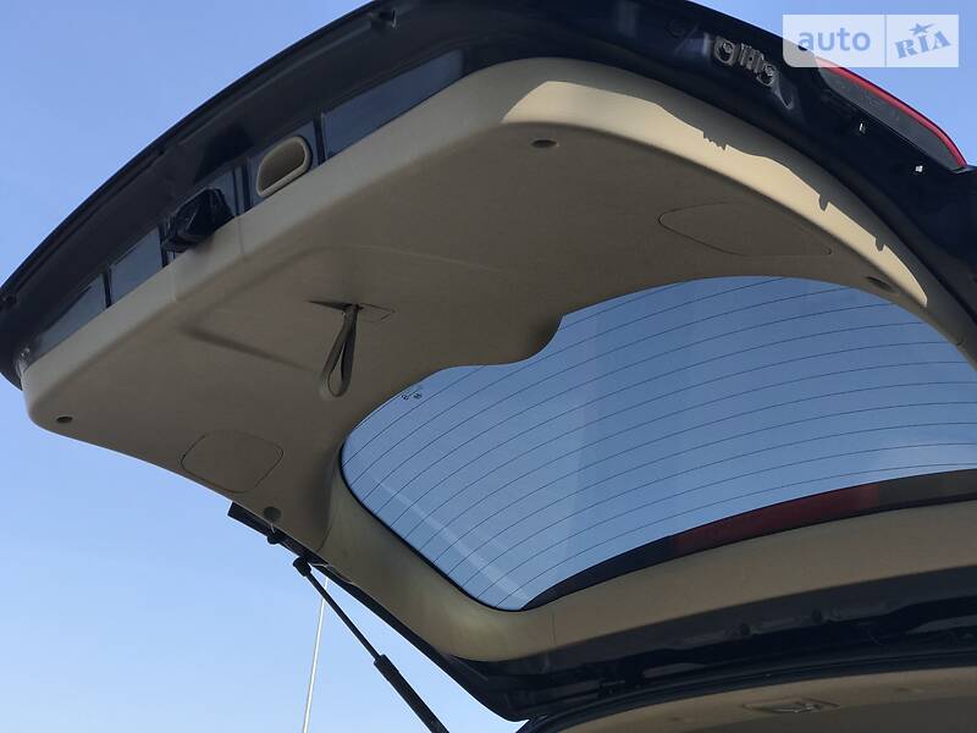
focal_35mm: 57
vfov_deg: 25.7
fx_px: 1609
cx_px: 488
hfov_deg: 33.8
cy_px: 366
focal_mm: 6.6
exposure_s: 1/441
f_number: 2.8
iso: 20
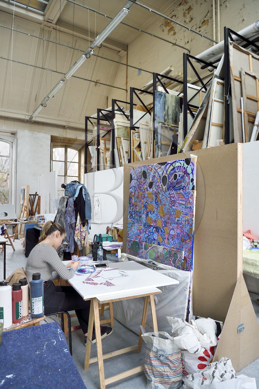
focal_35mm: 24
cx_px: 130
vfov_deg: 73.8
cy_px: 194
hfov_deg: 53.1
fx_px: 259
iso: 800
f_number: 7.1
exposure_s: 1/50
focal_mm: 24
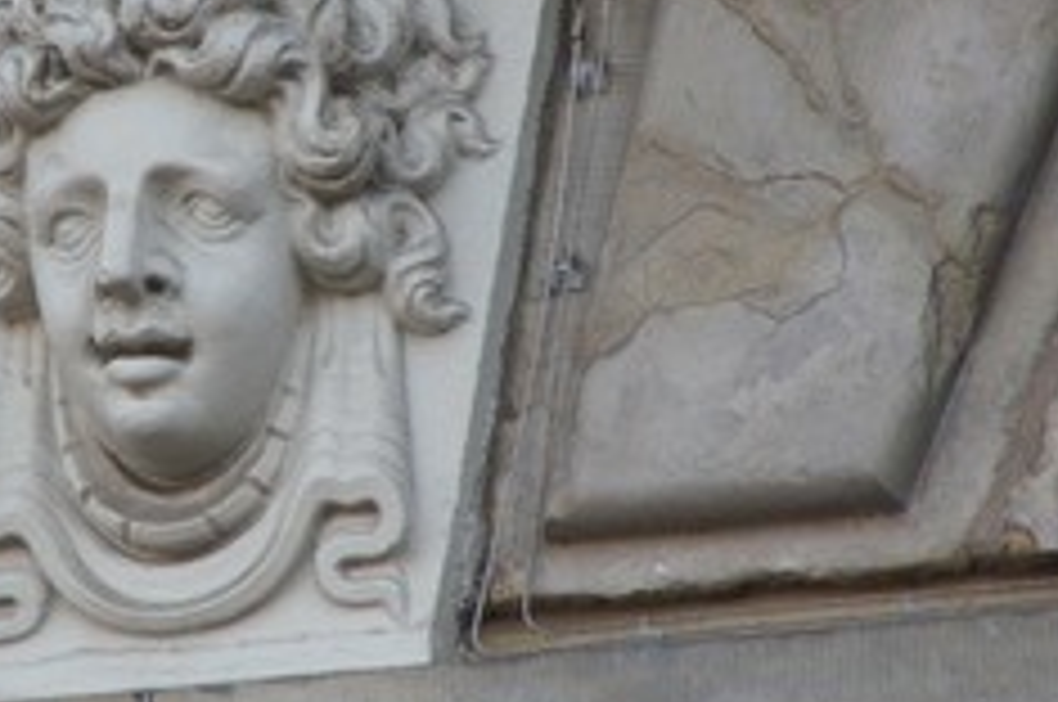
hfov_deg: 3.5
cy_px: 227
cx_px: 221
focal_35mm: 586
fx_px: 17198
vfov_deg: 2.3
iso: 1000
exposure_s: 1/320
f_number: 6.3
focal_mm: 200
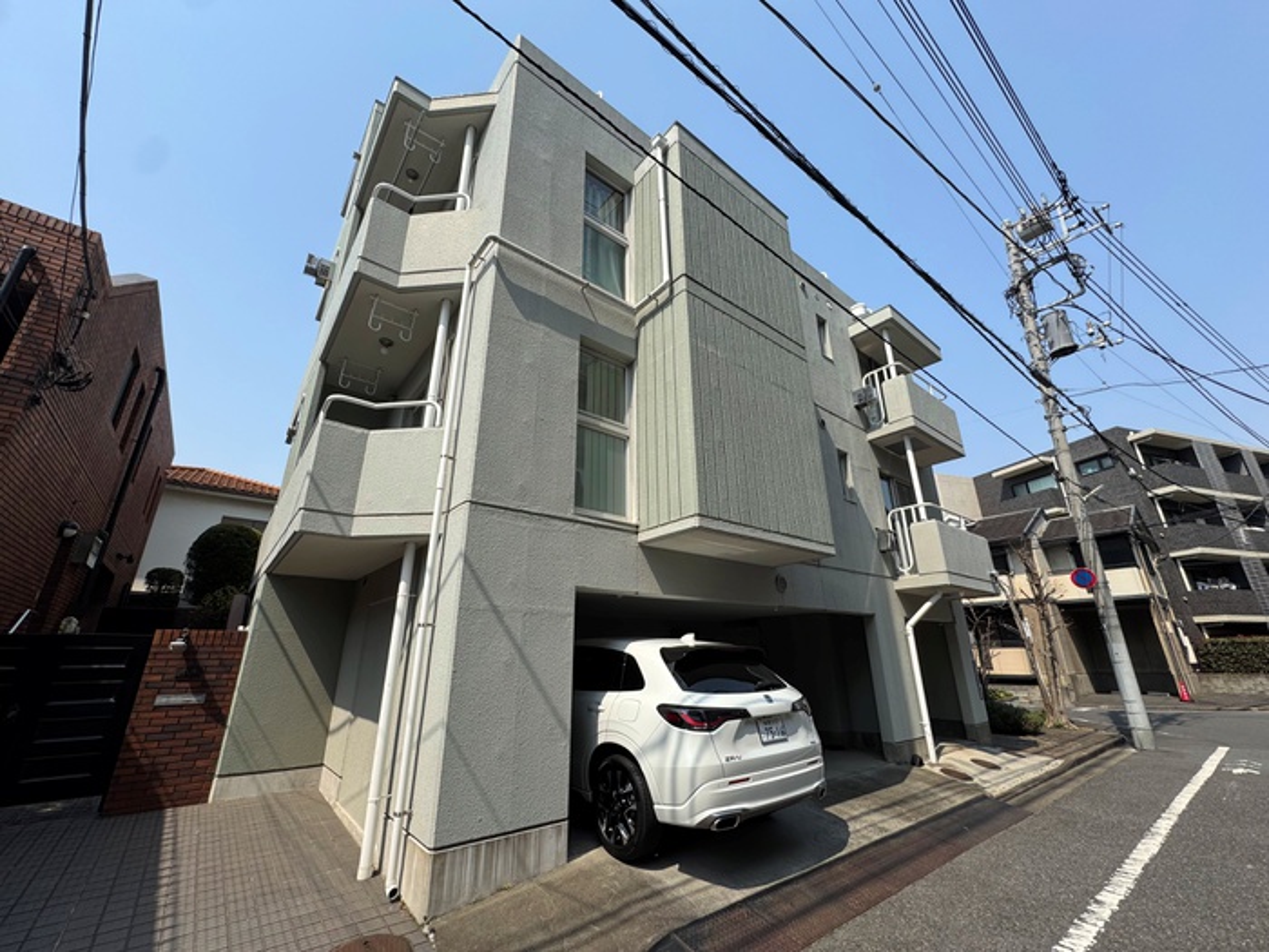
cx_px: 634
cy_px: 476
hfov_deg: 102.1
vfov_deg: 85.7
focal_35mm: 14
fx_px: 513
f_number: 2.2
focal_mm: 2.22
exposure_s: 1/1637
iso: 50
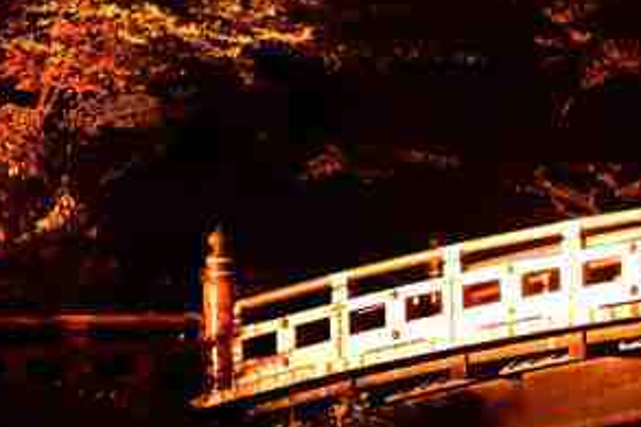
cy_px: 314
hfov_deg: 14.6
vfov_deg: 9.8
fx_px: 2491
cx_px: 464
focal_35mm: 140
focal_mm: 40
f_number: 4
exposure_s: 1/13
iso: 6400
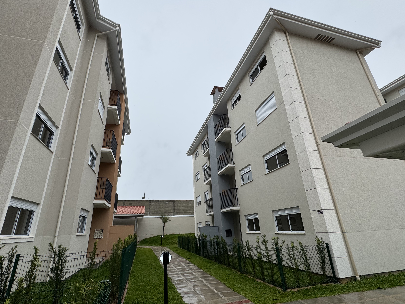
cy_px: 154
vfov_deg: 74.7
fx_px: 199
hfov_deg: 91.0
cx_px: 199
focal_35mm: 17
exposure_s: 1/1256
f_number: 2.2
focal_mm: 2.22
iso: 50
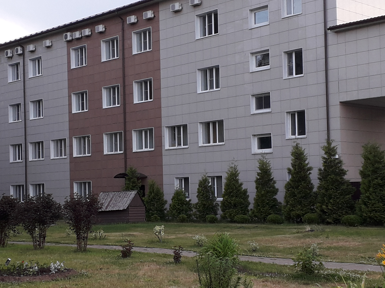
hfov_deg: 30.1
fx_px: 712
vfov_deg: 22.9
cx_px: 143
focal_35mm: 64
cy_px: 146
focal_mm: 3.6
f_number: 1.9
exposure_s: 1/50
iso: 40
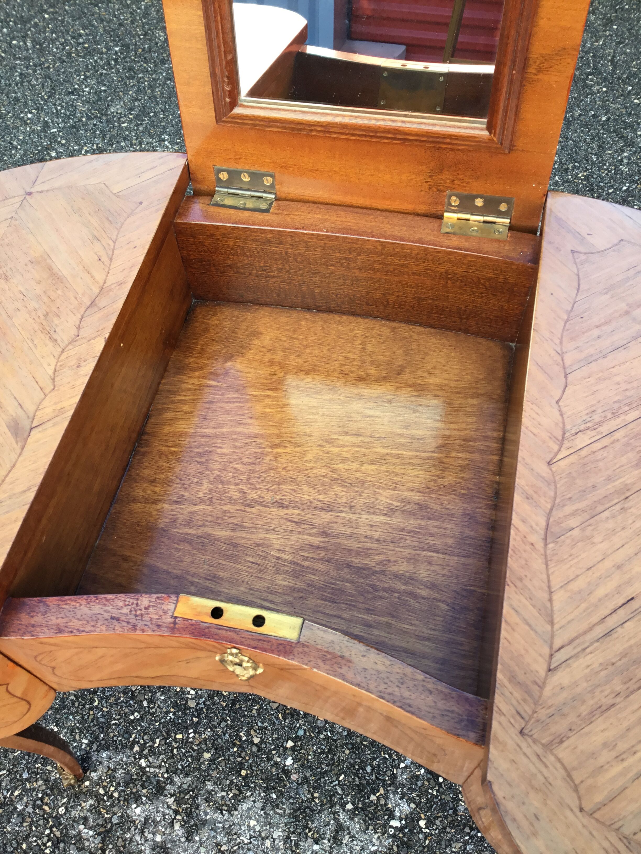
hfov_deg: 45.4
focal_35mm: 31
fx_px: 765
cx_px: 320
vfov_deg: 58.4
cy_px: 427
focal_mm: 3.3
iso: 25
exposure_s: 1/100
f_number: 2.4
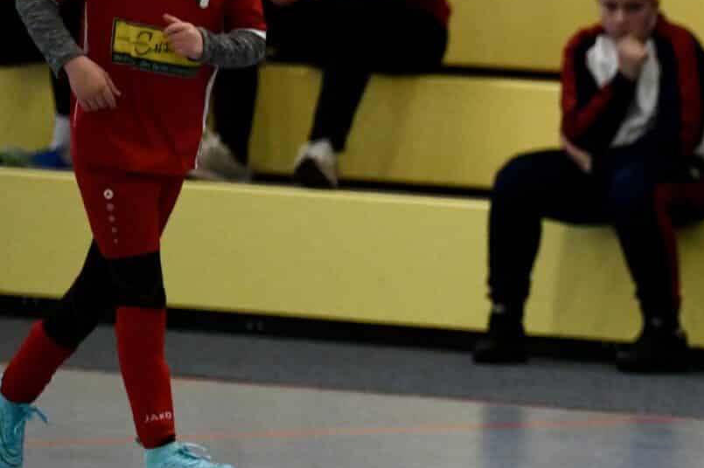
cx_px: 868
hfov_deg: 5.6
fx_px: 7213
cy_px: 206
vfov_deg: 3.7
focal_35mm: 369
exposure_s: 1/1250
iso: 5000
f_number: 2.8
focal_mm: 145
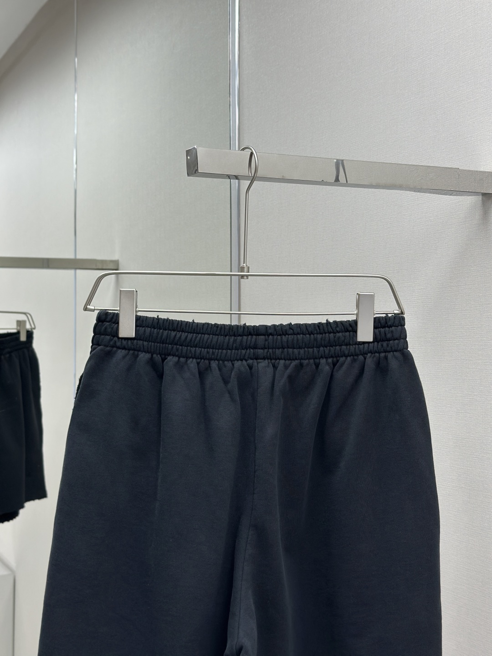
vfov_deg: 39.7
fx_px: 910
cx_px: 246
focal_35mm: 48
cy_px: 328
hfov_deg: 30.3
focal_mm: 6.86
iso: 80
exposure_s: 1/184
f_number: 1.78
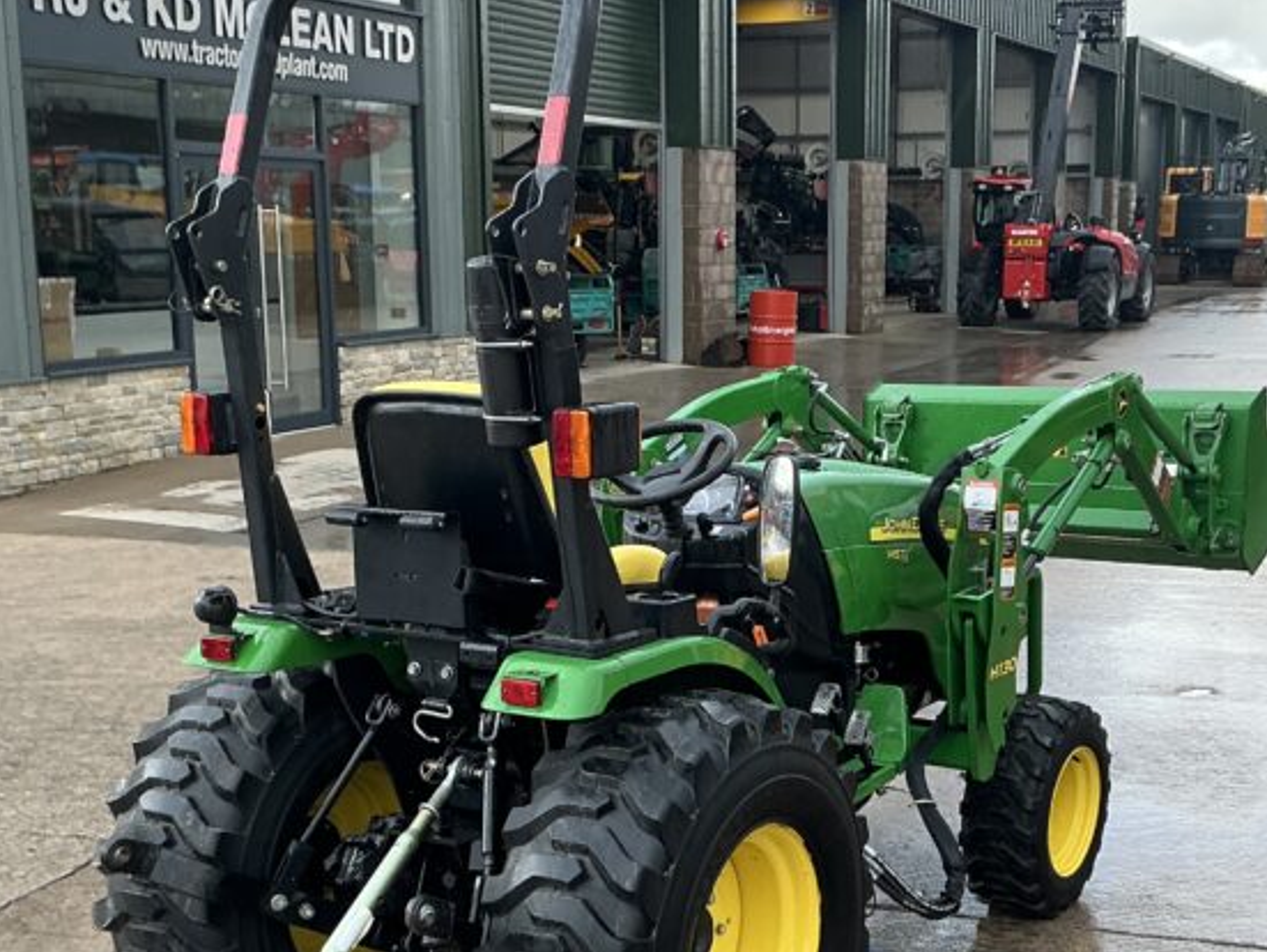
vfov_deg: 28.0
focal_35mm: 52
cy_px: 586
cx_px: 717
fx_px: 1905
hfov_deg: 36.7
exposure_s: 1/122
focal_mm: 3
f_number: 1.8
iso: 32
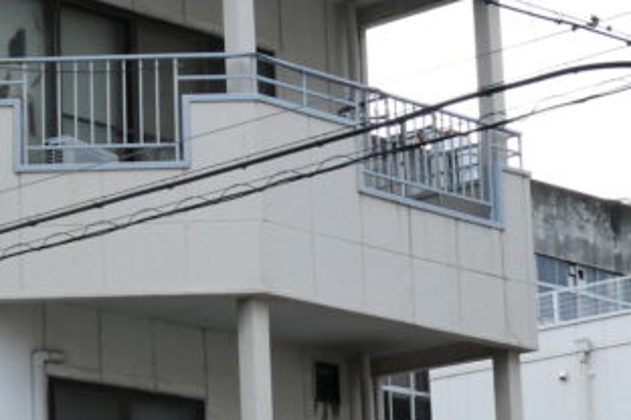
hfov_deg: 13.3
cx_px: -162
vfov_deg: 9.1
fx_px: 2629
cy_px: 430
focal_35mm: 150
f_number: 3.9
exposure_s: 1/320
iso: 80
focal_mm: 7.8
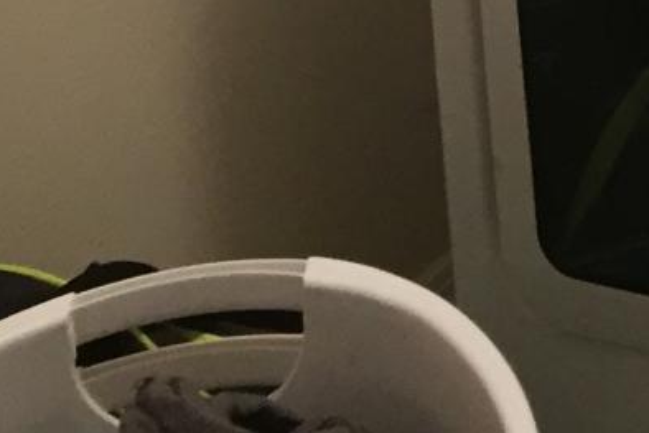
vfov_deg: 7.6
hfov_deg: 12.1
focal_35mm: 153
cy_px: -948
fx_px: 2759
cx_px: 1230
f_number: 2.2
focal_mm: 4.15
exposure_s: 1/30
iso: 100
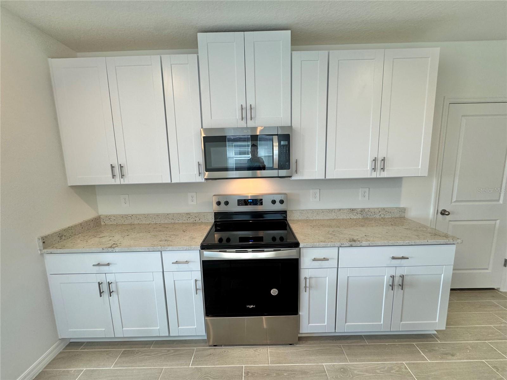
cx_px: 254
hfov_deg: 102.1
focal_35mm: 14
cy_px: 190
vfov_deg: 85.7
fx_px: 205
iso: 160
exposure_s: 1/120
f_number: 2.2
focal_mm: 2.22
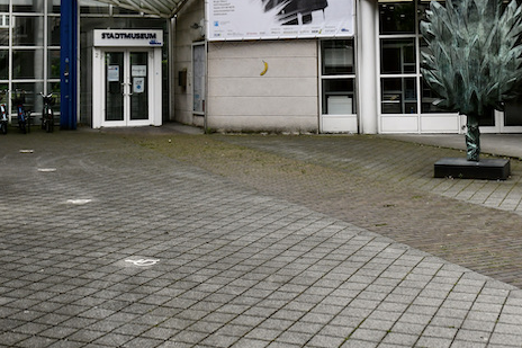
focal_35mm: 53
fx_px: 768
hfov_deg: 37.4
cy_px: 28
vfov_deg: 24.7
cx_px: 314
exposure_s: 1/8000
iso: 800
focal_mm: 24
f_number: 2.8
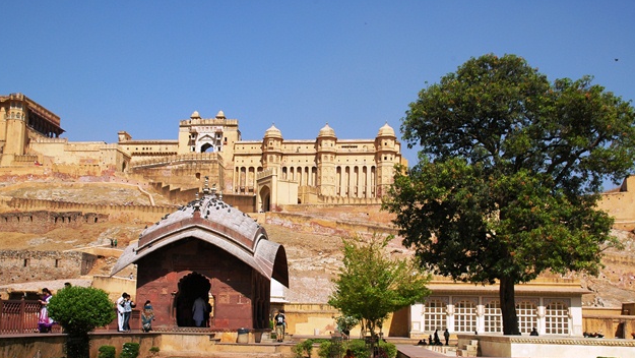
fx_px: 758
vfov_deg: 26.5
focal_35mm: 45
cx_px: 316
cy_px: 207
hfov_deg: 45.5
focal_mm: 28
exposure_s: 1/400
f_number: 11
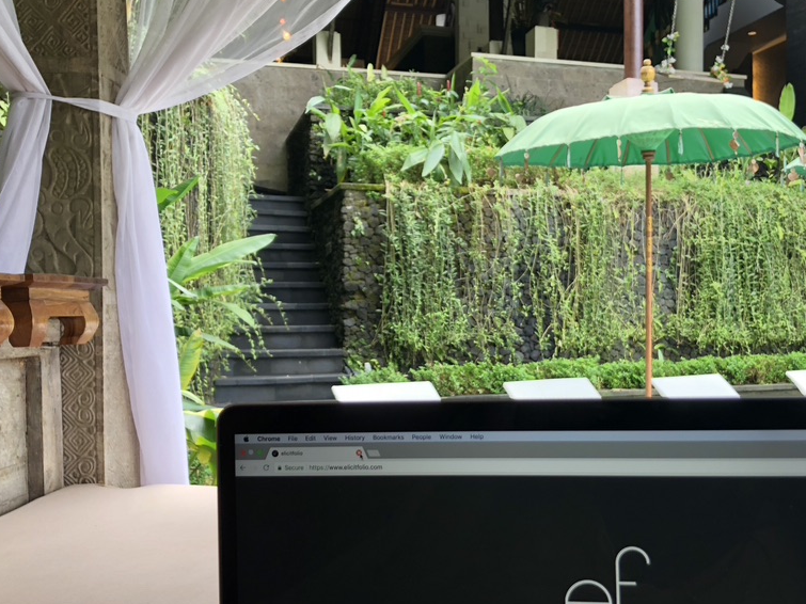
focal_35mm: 38
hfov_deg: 48.9
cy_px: 345
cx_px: 447
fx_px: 885
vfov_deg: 37.6
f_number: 1.8
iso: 50
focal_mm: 4
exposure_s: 1/120
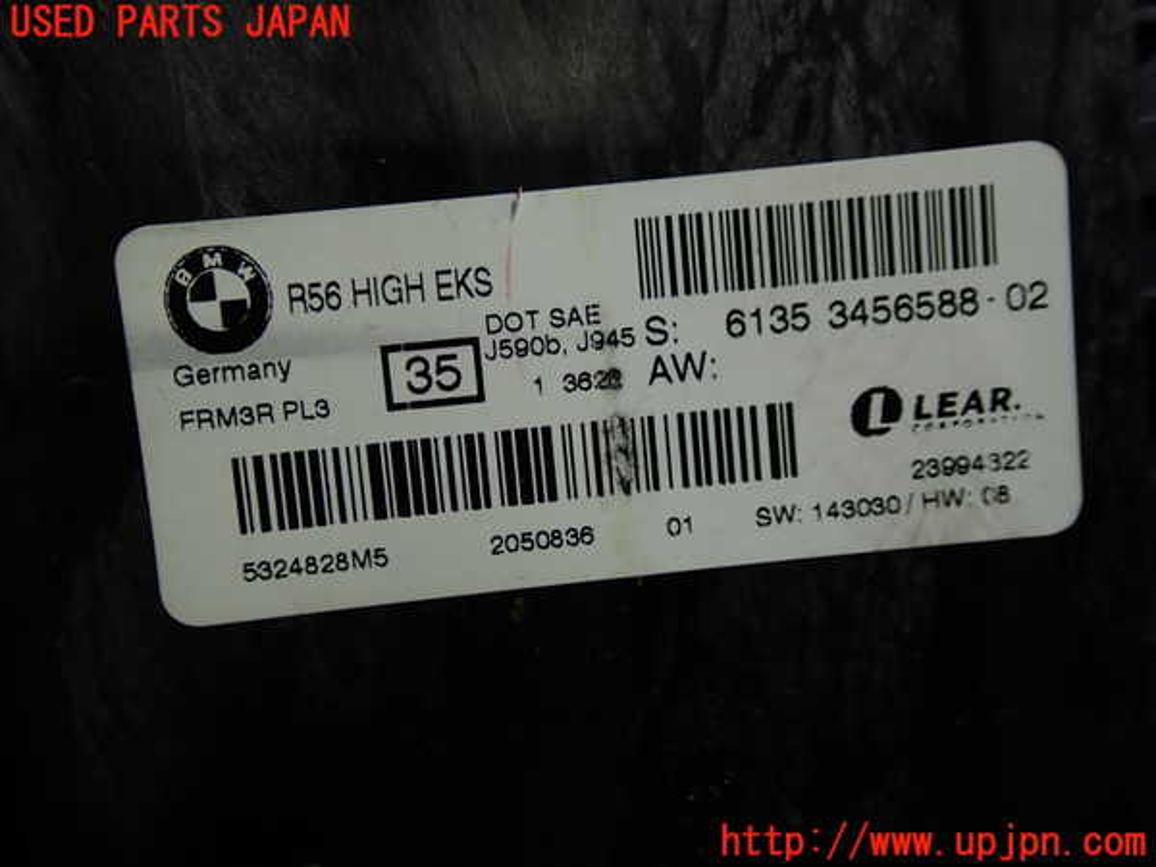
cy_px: 434
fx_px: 1069
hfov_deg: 56.8
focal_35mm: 32
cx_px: 578
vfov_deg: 44.2
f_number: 2.4
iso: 125
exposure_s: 1/60
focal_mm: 5.79
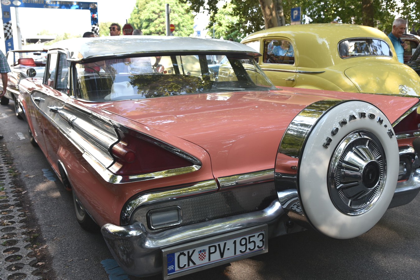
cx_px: 210
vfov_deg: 37.9
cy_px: 140
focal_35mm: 35
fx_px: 408
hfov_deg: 54.4
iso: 400
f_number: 6.3
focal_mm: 35
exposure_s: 1/160
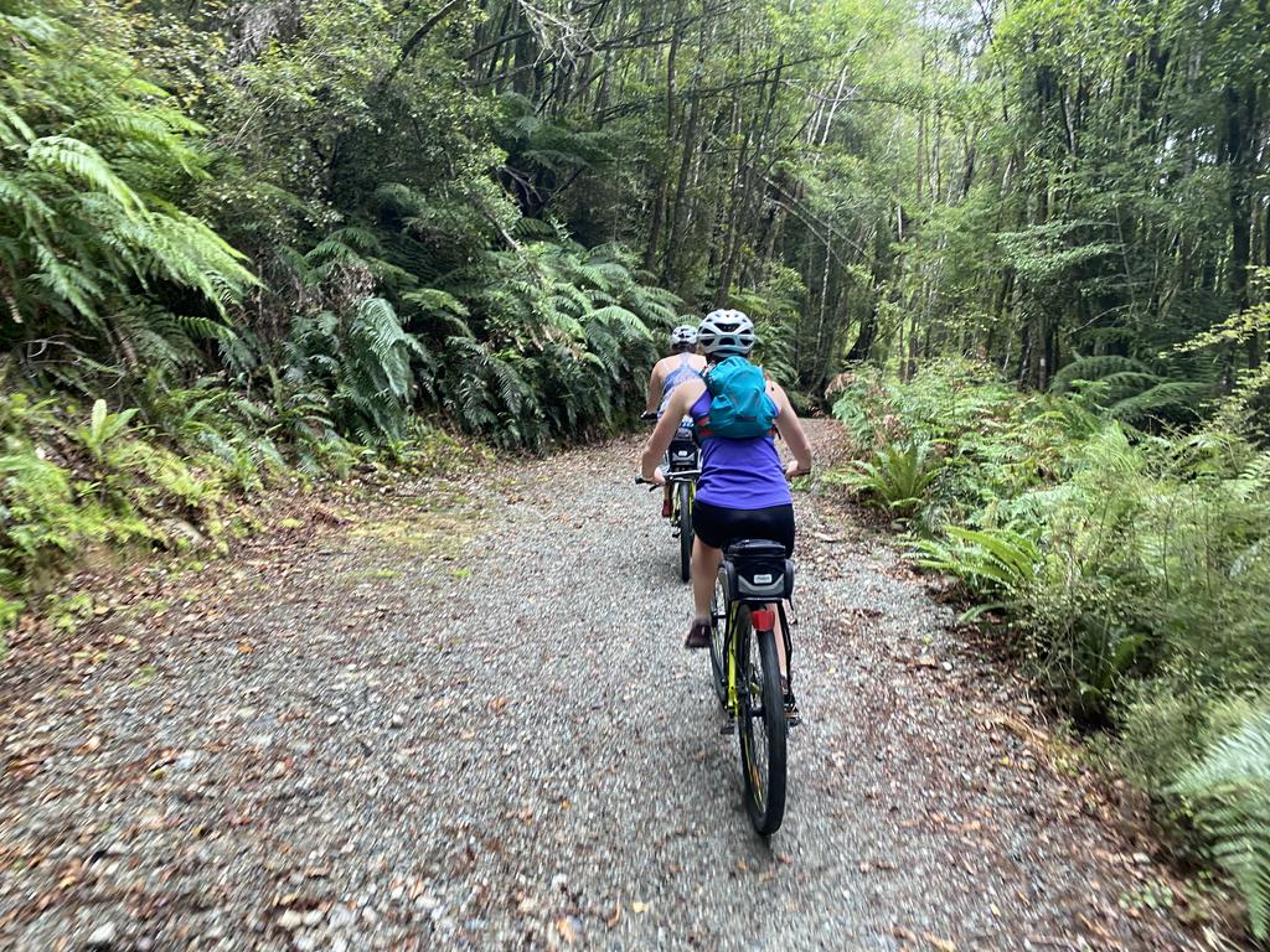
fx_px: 954
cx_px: 635
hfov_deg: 67.3
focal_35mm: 26
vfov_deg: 53.1
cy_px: 476
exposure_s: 1/75
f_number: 1.8
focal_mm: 4.25
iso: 125
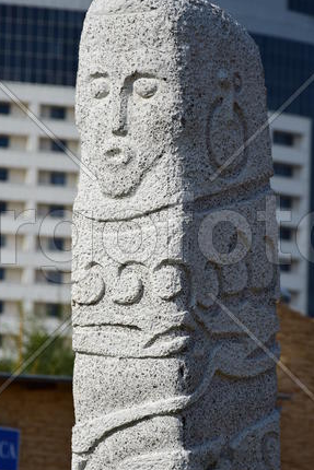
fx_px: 2780
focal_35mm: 213
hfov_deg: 6.5
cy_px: 237
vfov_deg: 9.7
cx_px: 153
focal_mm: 105
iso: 100
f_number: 6.3
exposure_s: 1/640
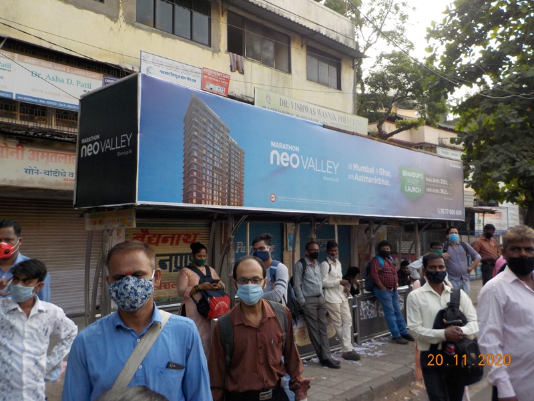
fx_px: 463
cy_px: 200
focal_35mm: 30
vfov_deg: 46.8
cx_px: 267
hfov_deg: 60.0
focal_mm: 4.1
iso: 125
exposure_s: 1/160
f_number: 3.3
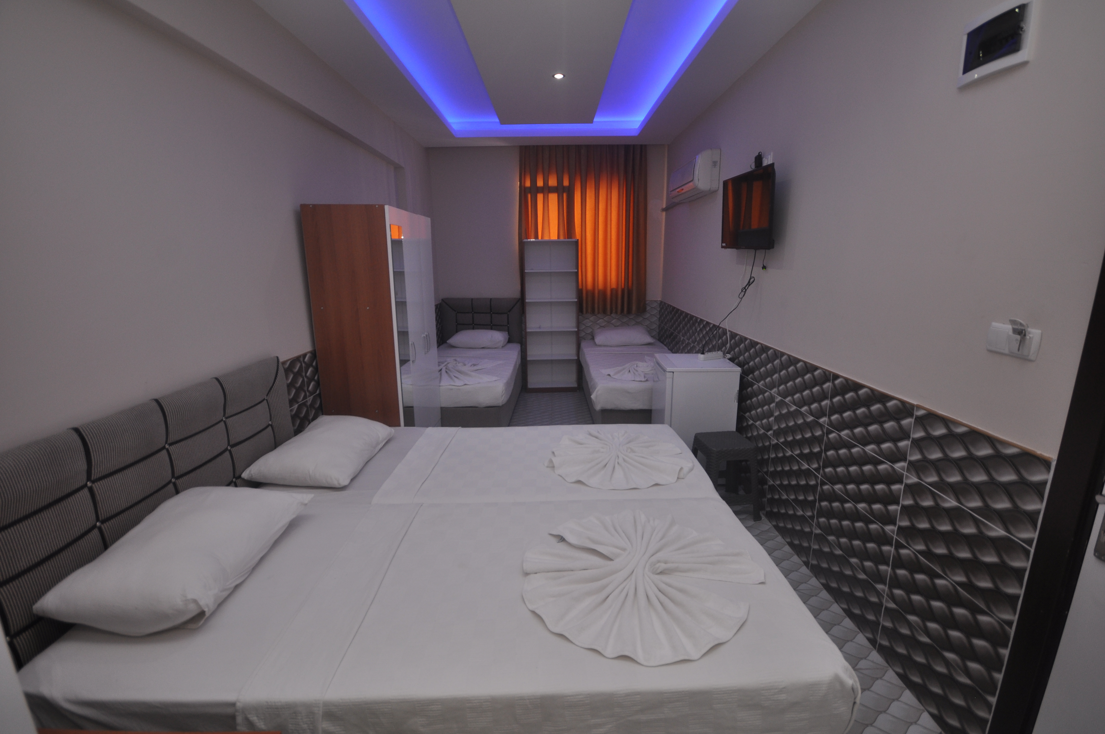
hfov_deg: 90.1
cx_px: 552
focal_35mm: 18
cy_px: 367
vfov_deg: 67.2
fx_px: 552
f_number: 4.5
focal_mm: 12
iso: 320
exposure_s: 1/60
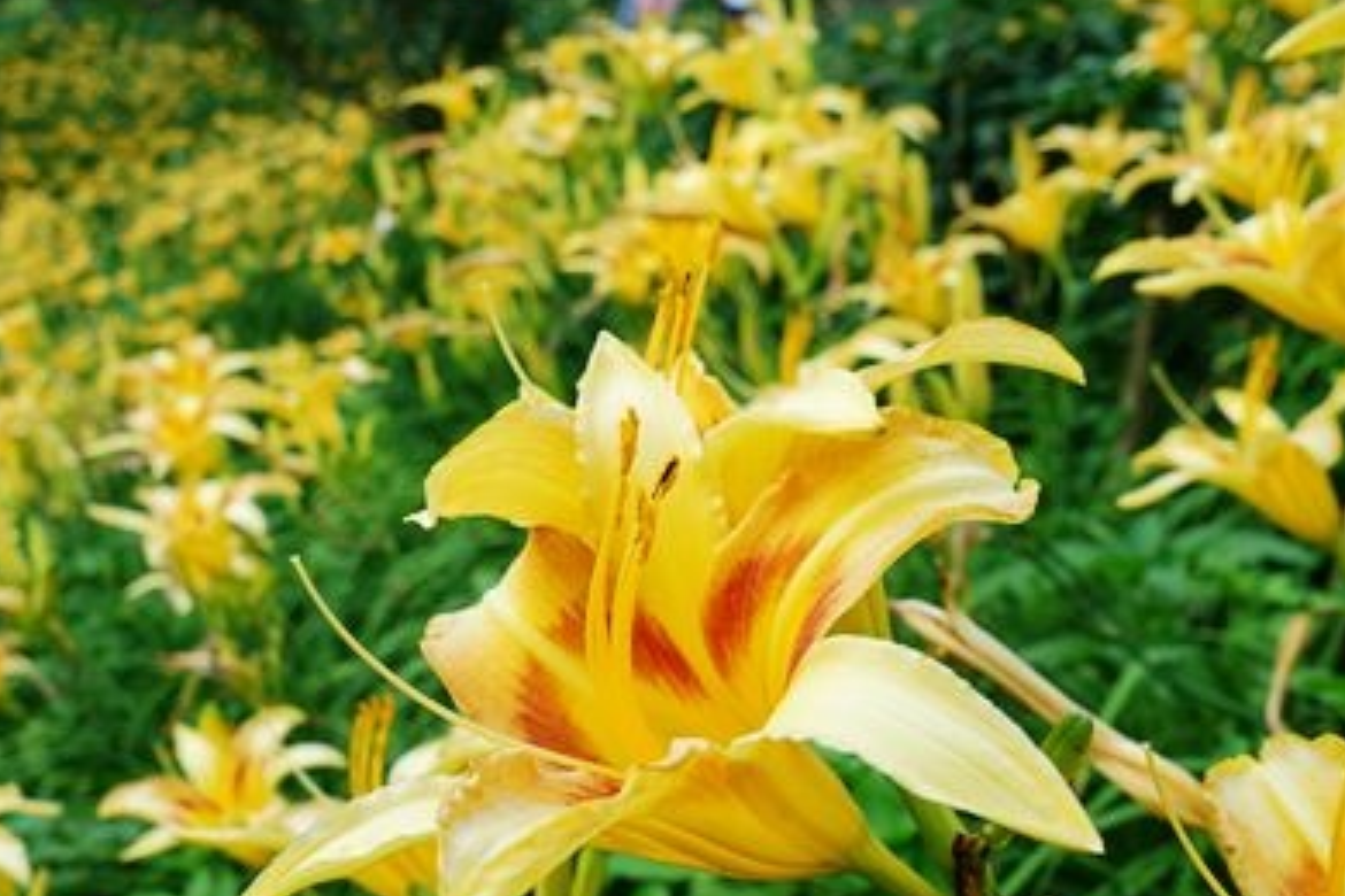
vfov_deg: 33.3
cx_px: 555
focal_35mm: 40
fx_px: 1494
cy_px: 536
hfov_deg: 48.2
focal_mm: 8.8
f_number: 4
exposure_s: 1/200
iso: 125
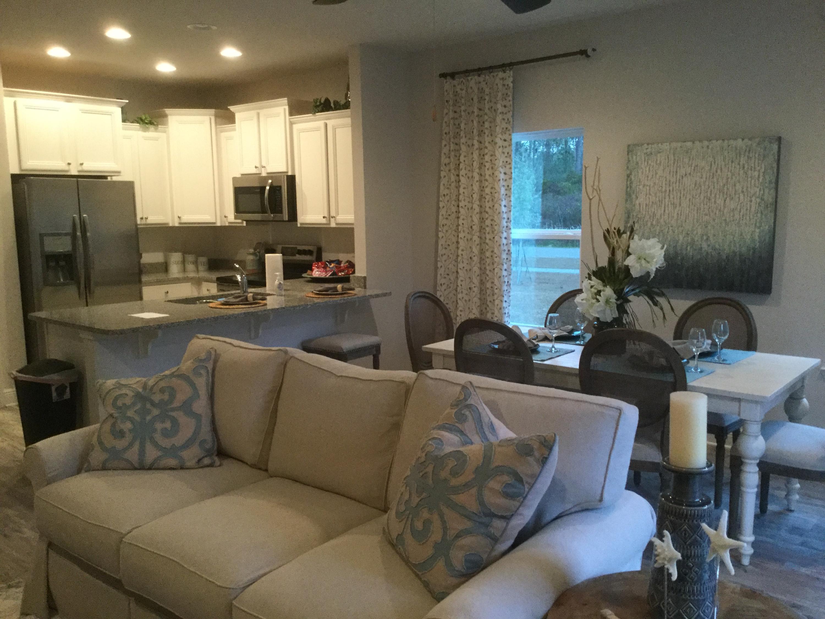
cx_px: 412
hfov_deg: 58.4
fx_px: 739
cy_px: 310
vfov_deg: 45.4
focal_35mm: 31
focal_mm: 3.3
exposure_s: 1/30
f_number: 2.4
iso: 200
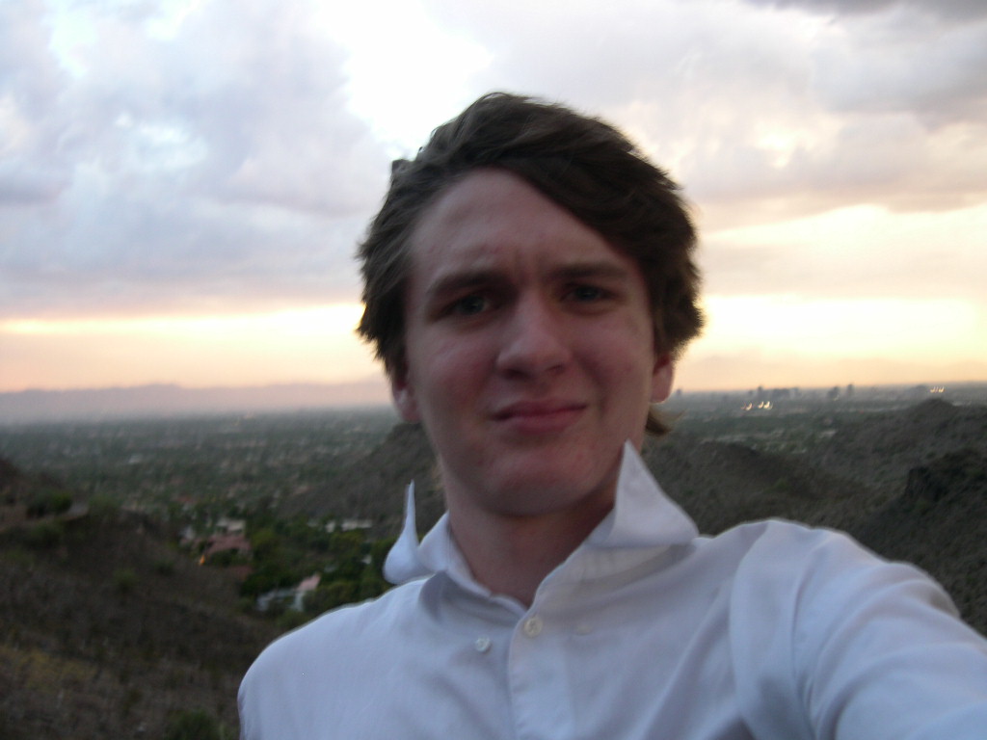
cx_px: 494
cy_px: 370
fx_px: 1083
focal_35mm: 38
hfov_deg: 49.0
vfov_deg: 37.7
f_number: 2.8
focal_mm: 8
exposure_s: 1/30
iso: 100
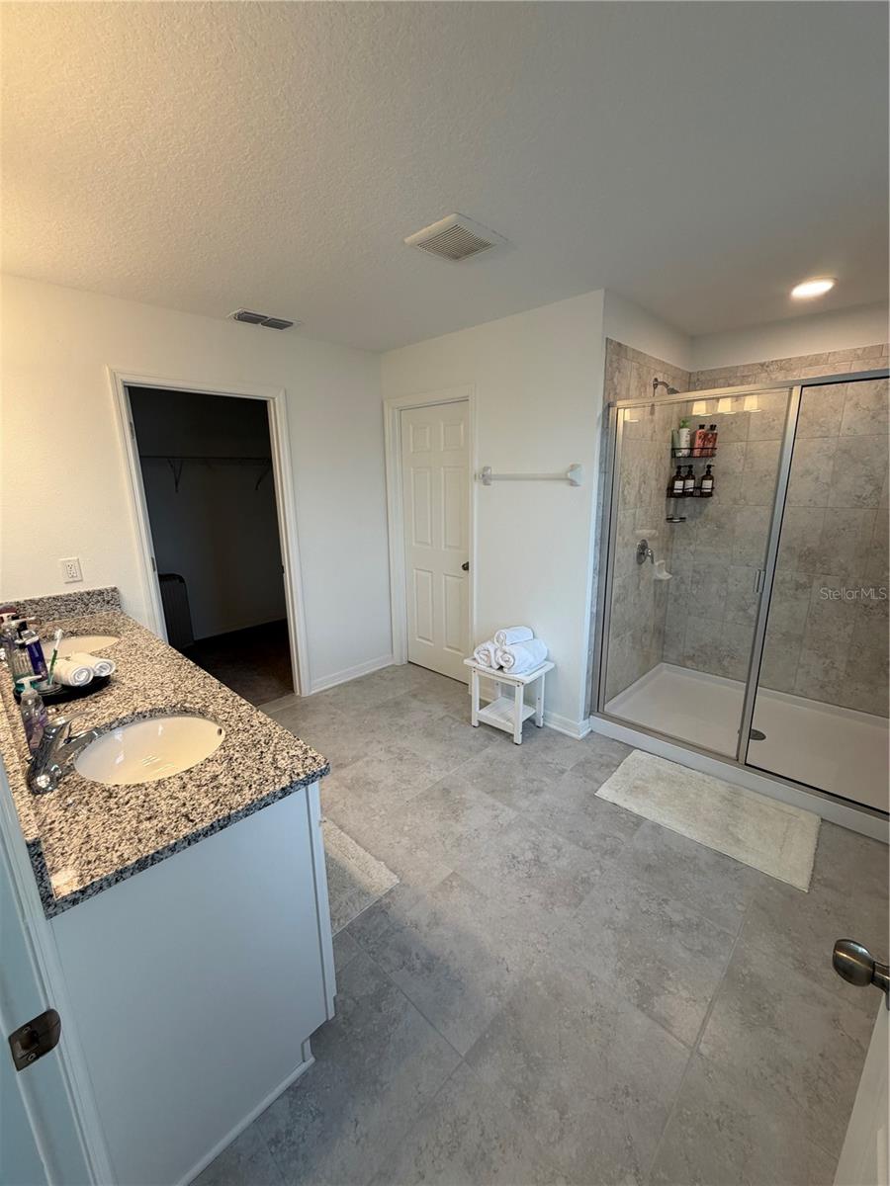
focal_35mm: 14
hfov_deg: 85.7
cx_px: 445
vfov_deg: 102.1
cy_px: 593
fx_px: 480
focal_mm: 2.22
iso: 125
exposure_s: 1/120
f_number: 2.2
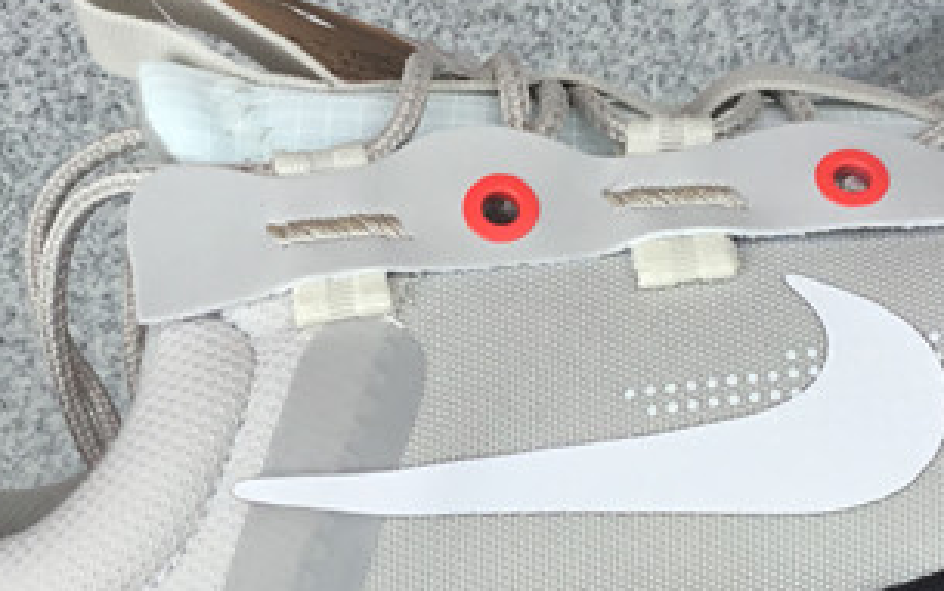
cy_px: 429
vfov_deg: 13.5
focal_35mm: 97
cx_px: 539
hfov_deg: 21.4
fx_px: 2497
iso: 25
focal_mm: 3.3
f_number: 2.4
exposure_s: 1/338
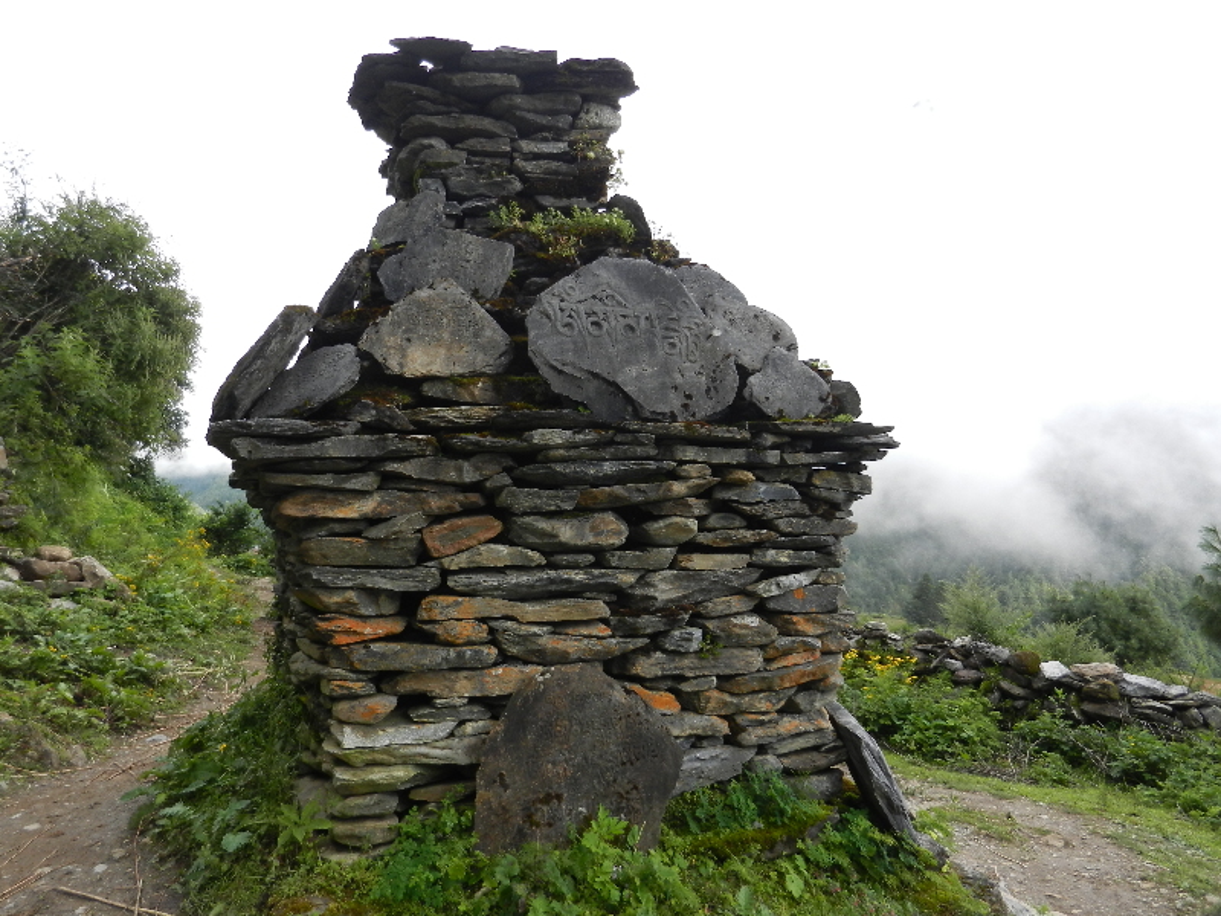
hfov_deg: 69.4
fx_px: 882
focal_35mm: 25
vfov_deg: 54.9
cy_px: 458
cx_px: 610
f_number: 3.5
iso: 160
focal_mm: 4.5
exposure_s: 1/320
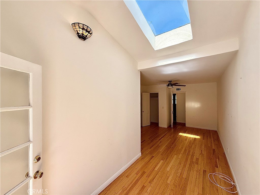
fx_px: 105
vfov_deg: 85.7
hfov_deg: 102.1
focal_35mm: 14
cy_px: 98
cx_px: 130
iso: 64
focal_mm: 2.22
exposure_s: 1/224
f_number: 2.2
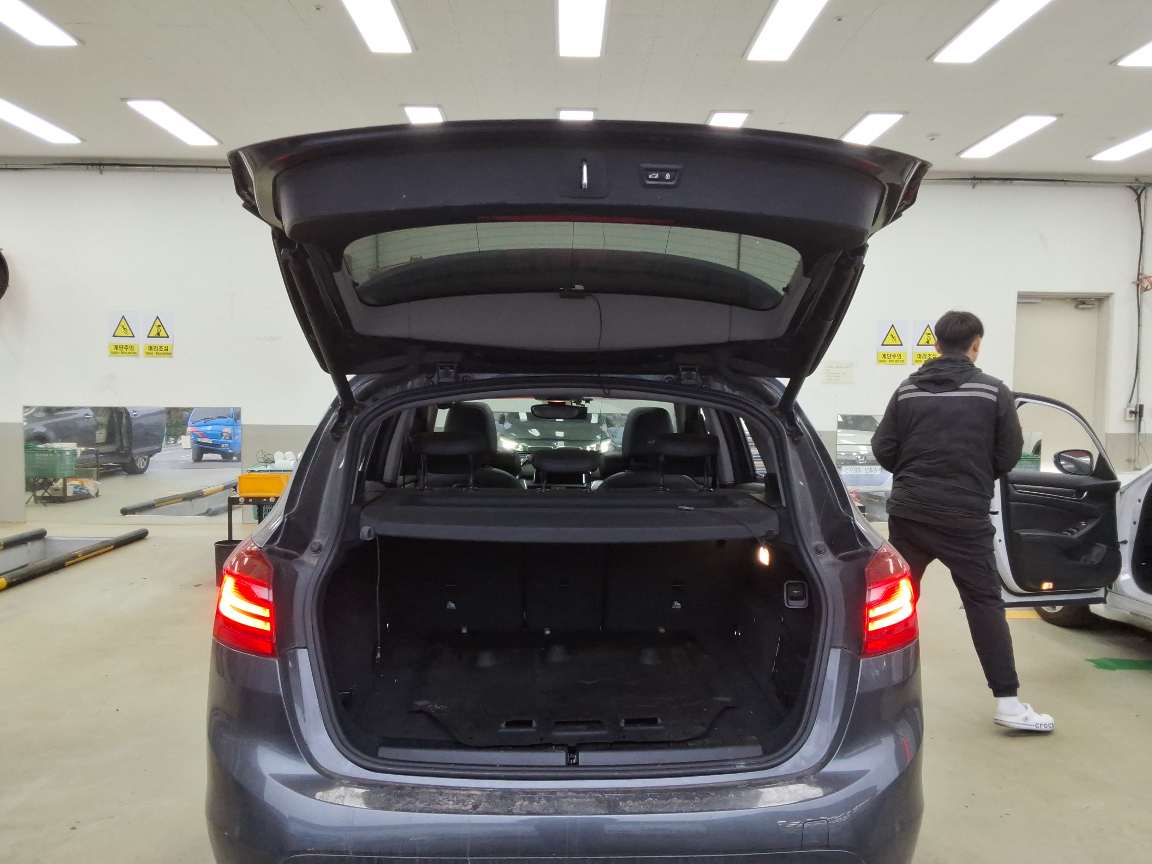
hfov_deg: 63.4
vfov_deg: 49.7
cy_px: 432
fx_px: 932
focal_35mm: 28
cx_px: 576
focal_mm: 2.91
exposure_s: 1/120
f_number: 1.9
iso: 63
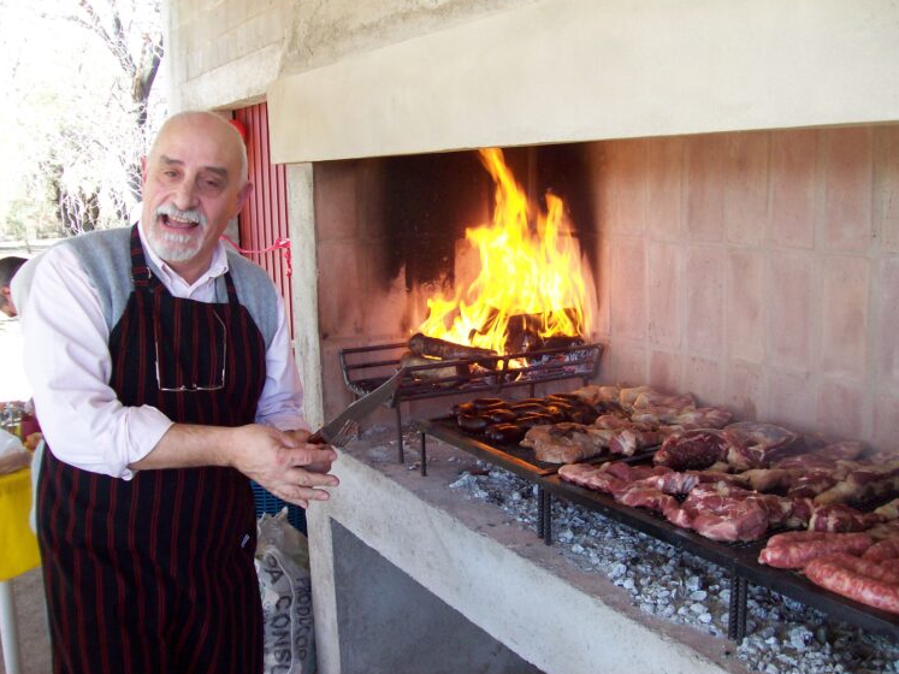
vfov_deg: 38.7
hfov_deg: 50.1
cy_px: 335
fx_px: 961
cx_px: 459
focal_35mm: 37
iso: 80
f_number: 2.7
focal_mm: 6
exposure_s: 1/82.5
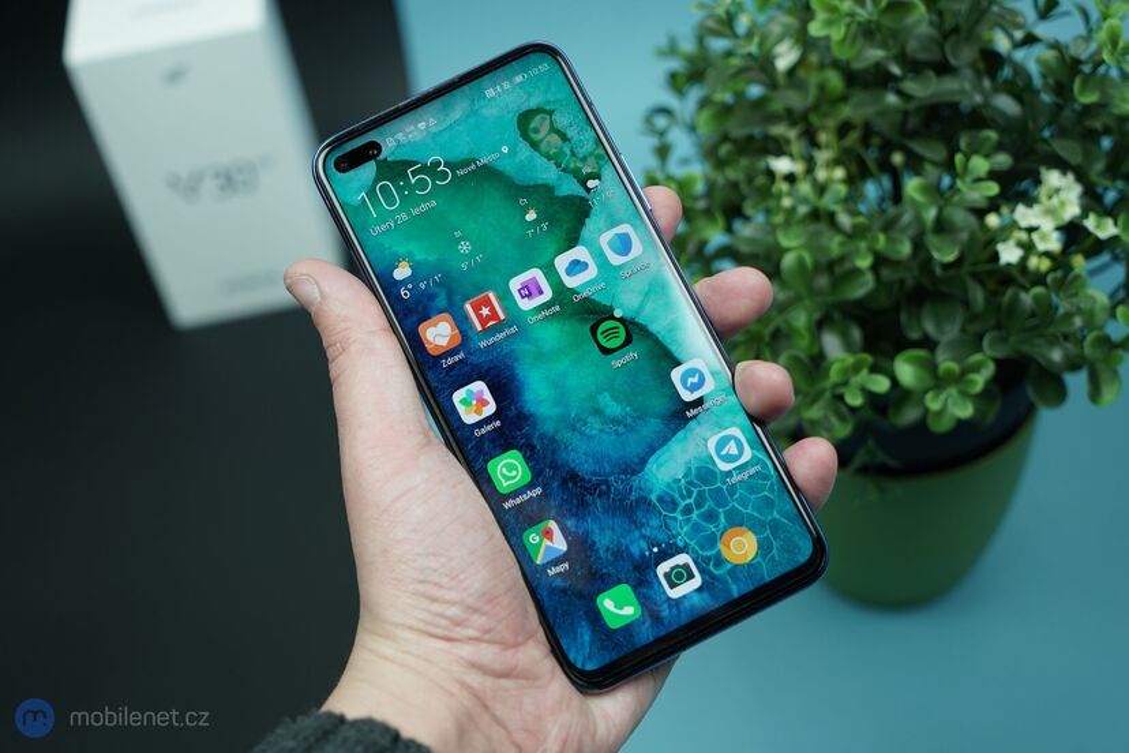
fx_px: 1286
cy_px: 376
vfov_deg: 32.6
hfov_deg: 47.4
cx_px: 564
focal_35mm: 41
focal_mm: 41
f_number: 4
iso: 400
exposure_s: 1/160
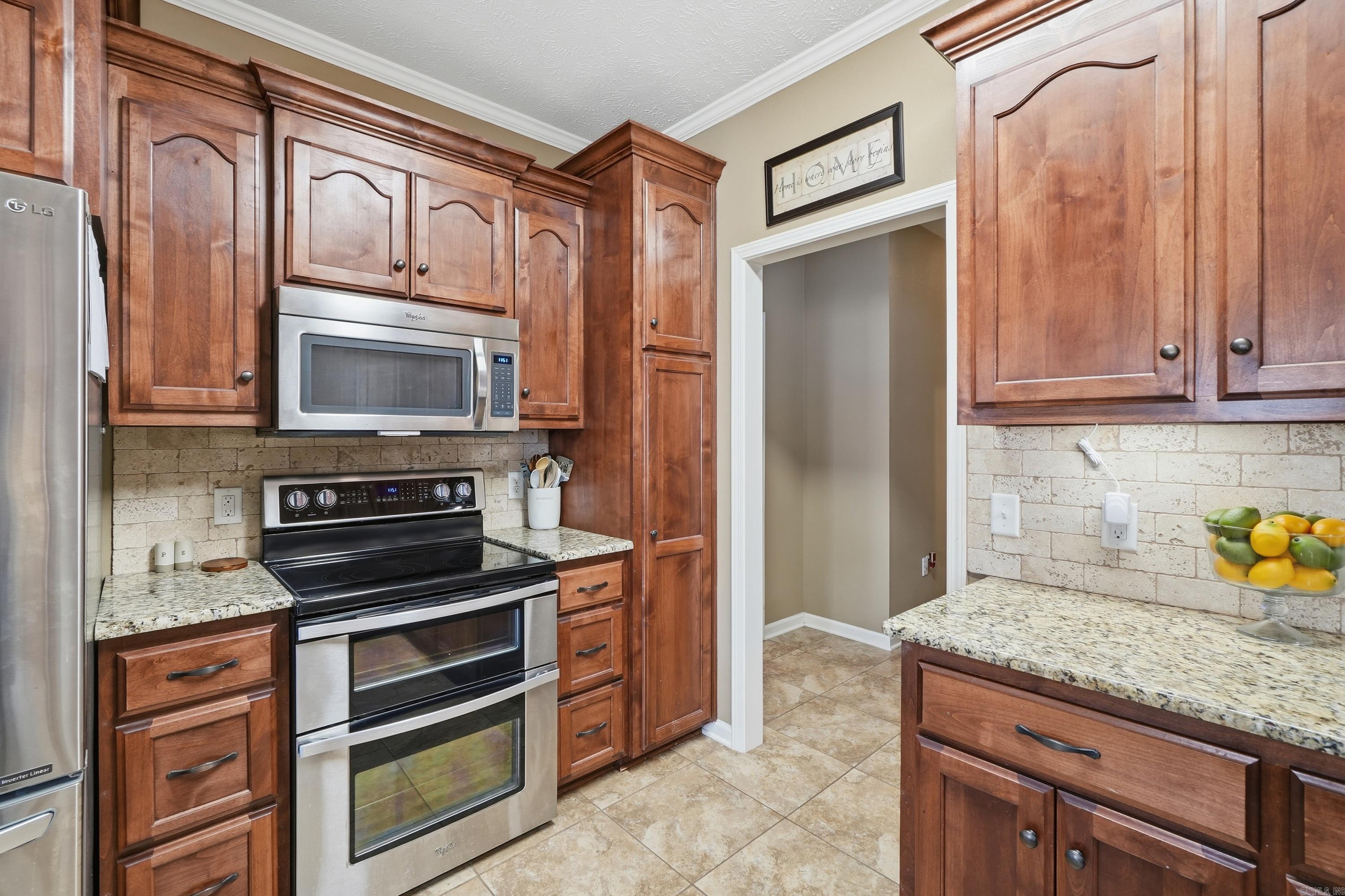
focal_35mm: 15
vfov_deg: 77.3
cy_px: 448
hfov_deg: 100.4
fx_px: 560
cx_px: 672
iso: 250
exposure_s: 1/15
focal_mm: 10
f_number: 9
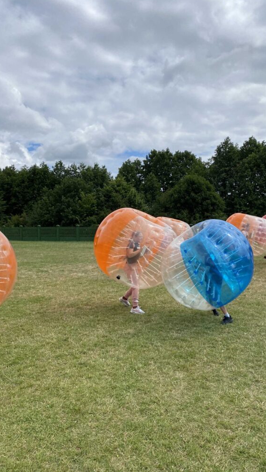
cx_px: 172
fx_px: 363
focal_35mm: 29
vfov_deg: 66.1
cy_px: 236
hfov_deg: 39.8
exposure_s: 1/4608
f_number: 1.8
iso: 32
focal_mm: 4.25
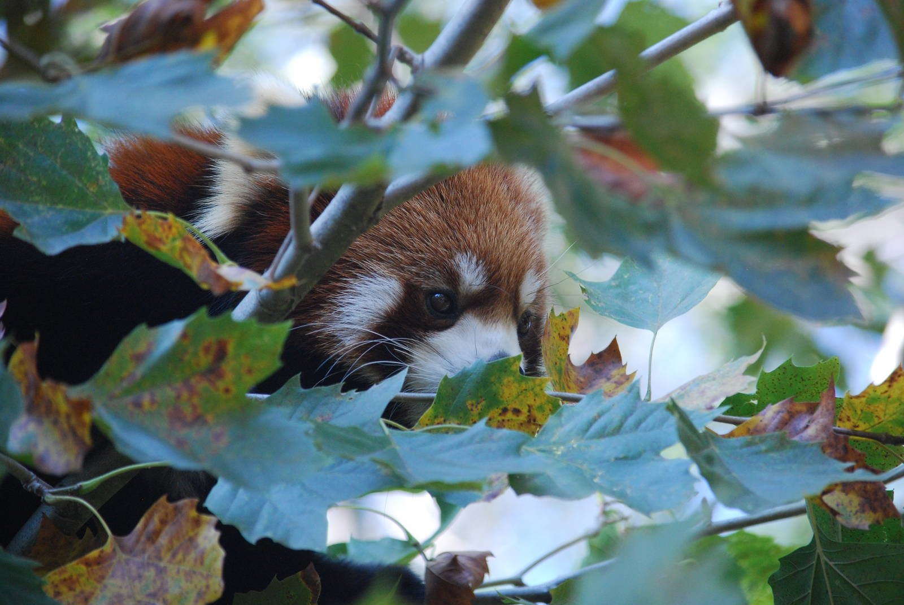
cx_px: 452
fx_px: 6222
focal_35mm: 248
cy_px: 302
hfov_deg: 8.3
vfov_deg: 5.6
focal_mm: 165
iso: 800
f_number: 5
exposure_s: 1/160
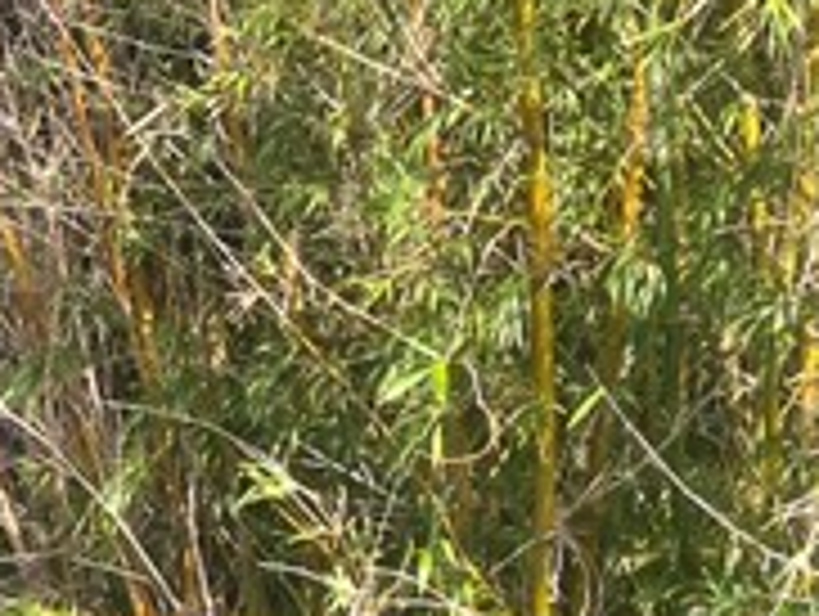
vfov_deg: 10.0
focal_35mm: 146
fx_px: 3459
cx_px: -536
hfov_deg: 12.6
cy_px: 746
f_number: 1.6
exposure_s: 1/463
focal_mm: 5.1
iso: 50
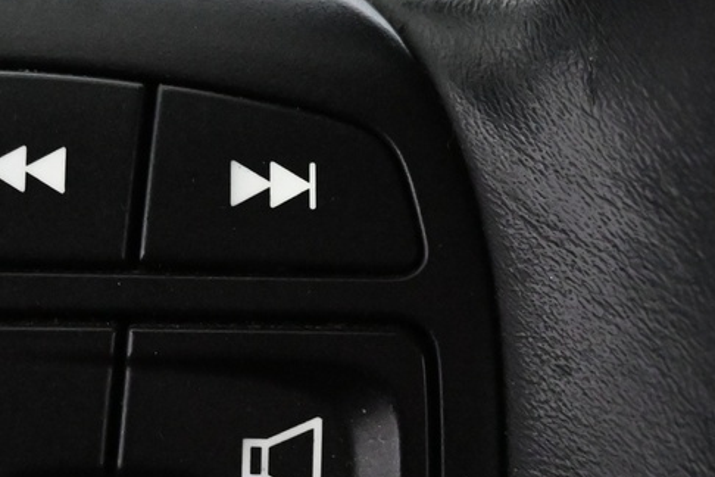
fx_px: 2582
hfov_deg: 15.7
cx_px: 156
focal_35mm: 130
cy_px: 327
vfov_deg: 10.5
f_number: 4.5
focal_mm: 26
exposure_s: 1/40
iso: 5000
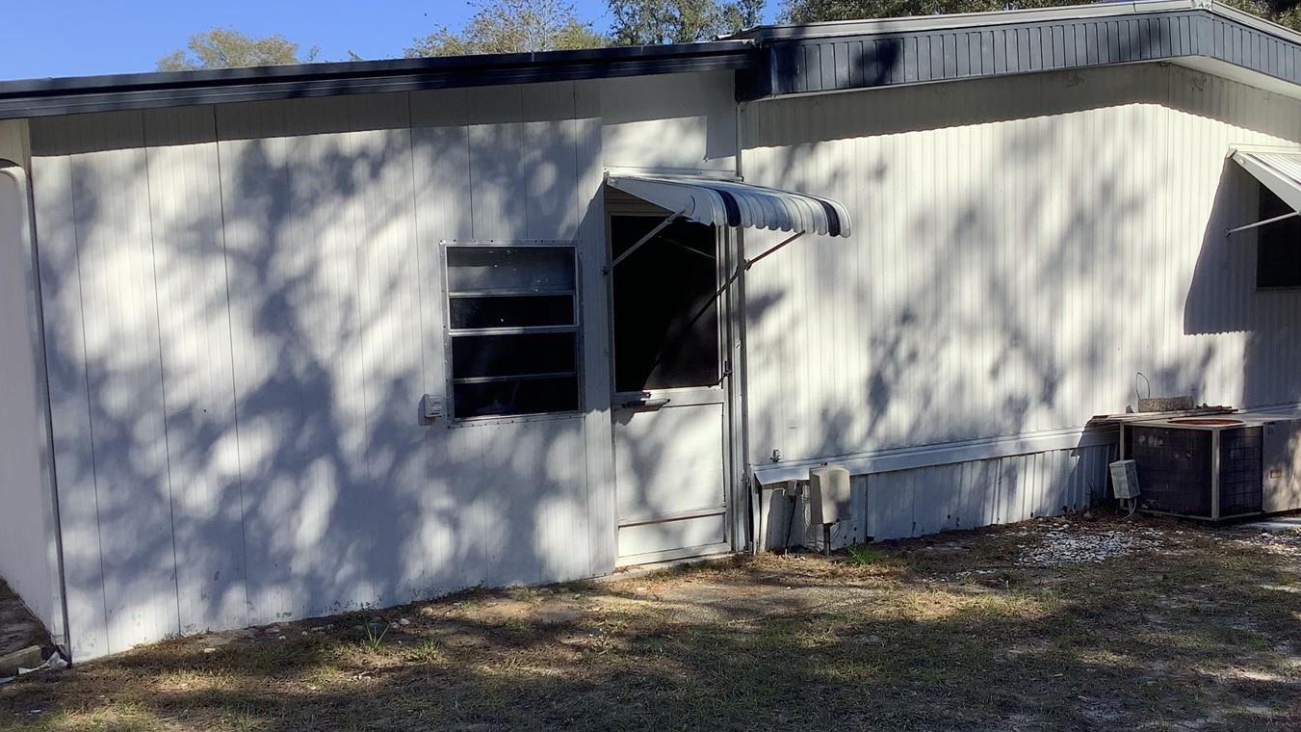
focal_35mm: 40
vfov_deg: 29.6
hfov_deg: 50.4
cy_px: 446
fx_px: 1380
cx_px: 717
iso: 25
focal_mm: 3.3
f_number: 2.4
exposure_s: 1/936
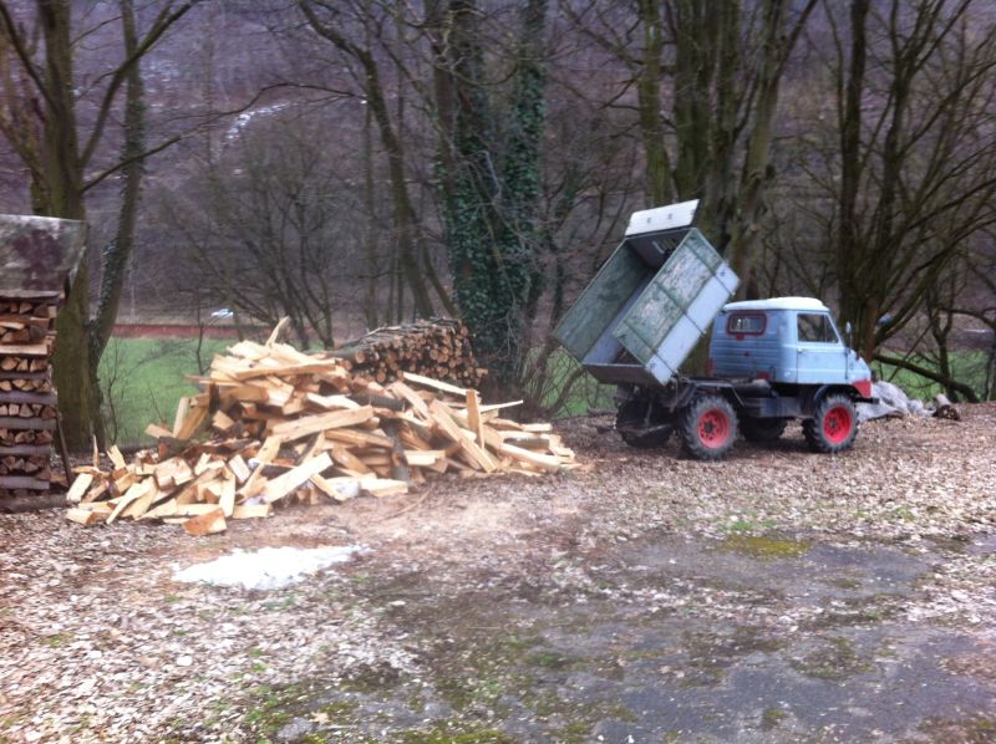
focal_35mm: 35
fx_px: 1006
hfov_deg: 52.7
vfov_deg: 40.6
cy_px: 372
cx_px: 498
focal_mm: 3.85
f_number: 2.8
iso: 80
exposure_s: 1/40
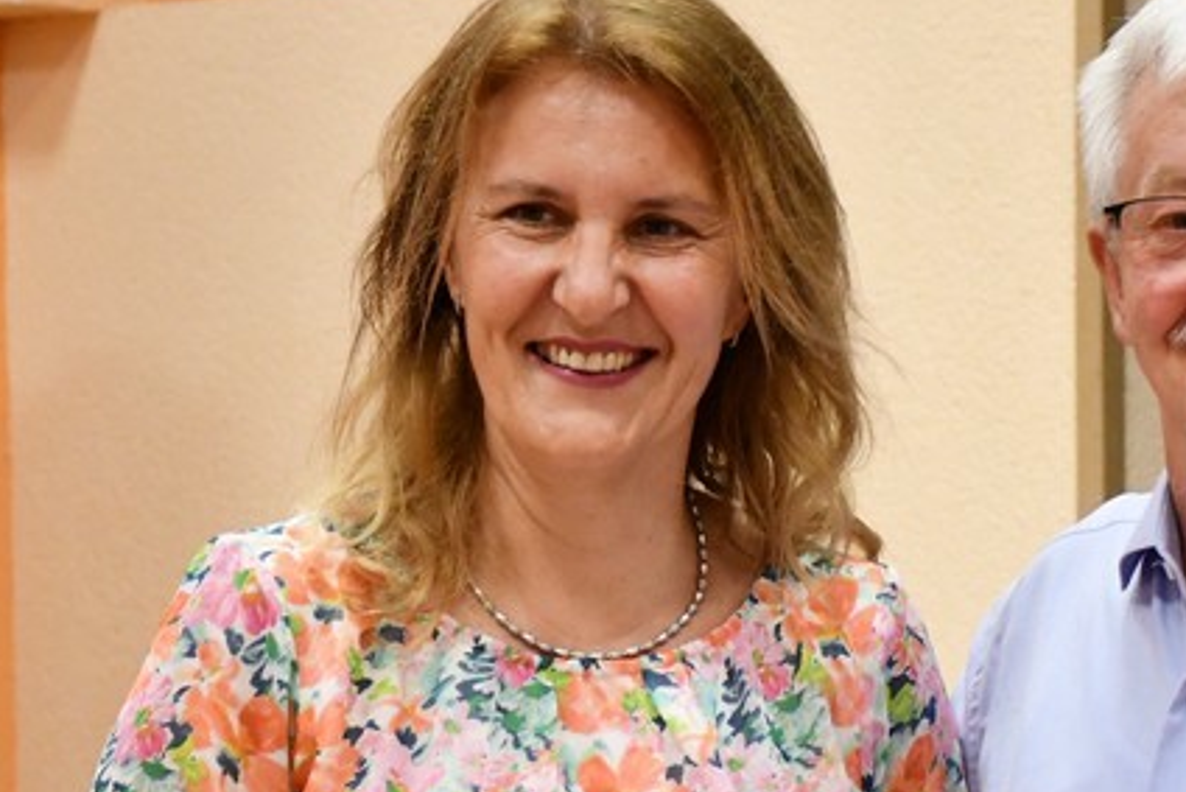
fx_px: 5009
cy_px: 704
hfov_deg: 13.5
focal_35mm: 152
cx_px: 831
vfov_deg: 9.0
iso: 3200
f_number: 4.5
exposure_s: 1/80
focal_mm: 42
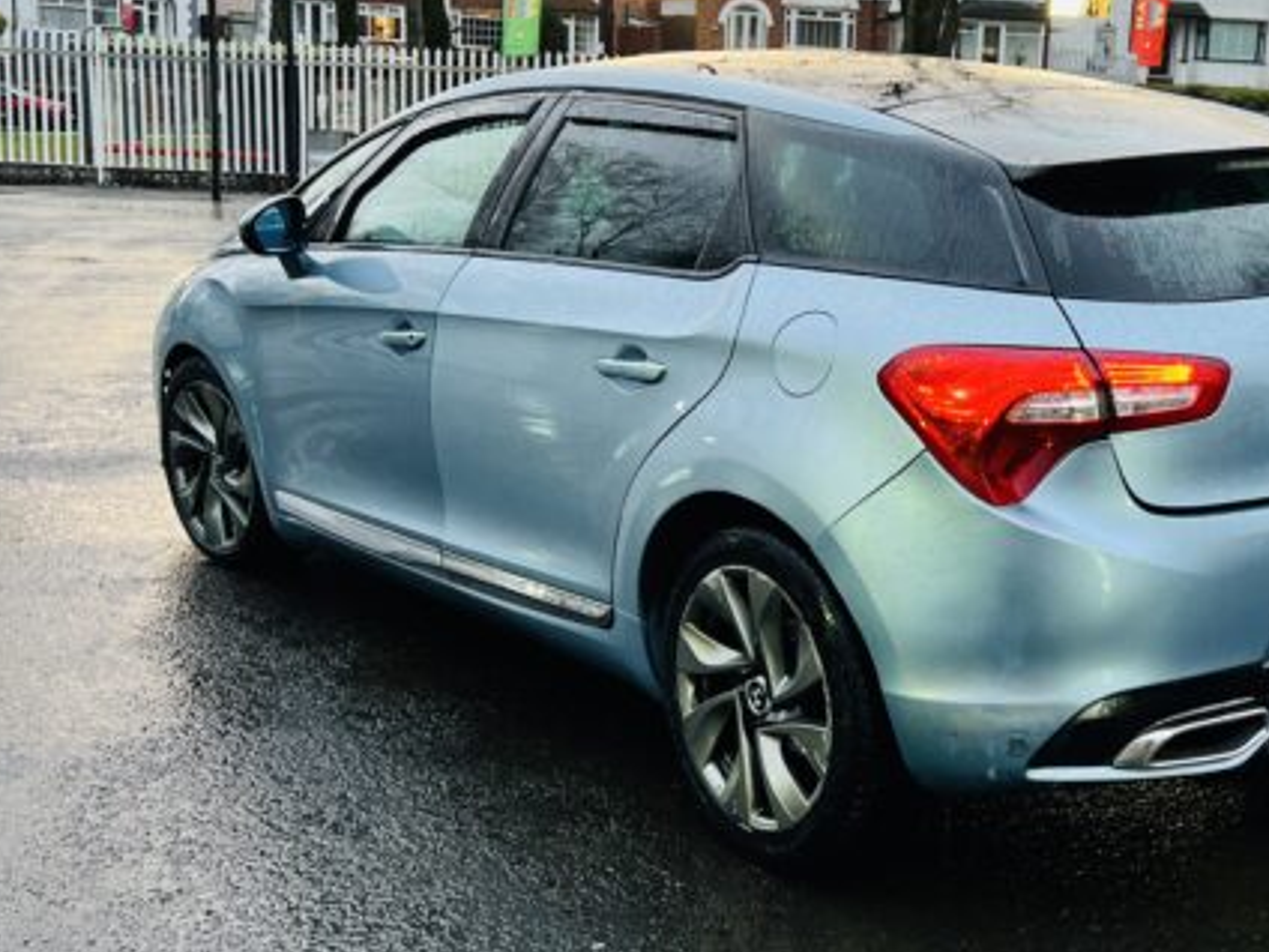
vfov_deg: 29.7
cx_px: 958
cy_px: 437
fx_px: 1796
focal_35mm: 49
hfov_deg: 37.9
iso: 100
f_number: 1.5
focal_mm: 5.7
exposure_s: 1/100
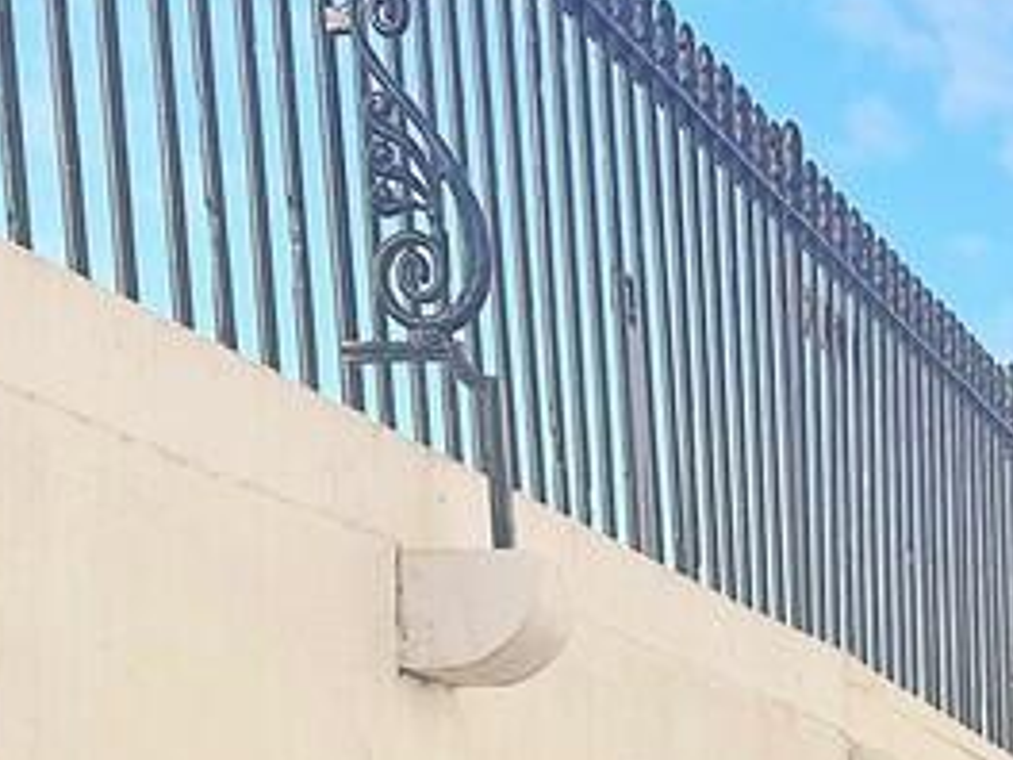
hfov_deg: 17.7
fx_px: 2722
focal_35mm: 93
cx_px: 1723
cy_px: 1301
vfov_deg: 14.3
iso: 80
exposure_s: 1/4184
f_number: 1.78
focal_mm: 6.86
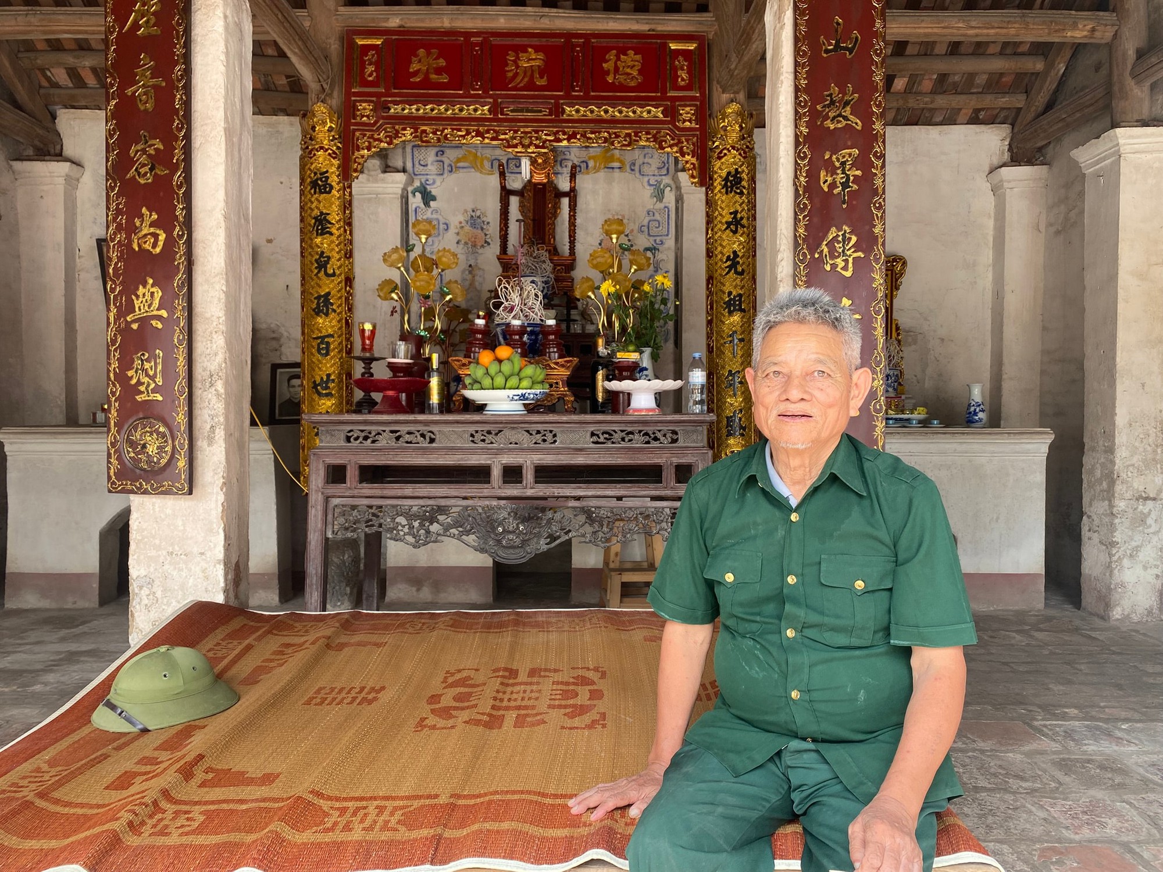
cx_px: 582
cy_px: 436
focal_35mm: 26
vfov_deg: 53.1
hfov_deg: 67.3
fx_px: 874
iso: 40
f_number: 1.8
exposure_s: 1/122
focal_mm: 4.25
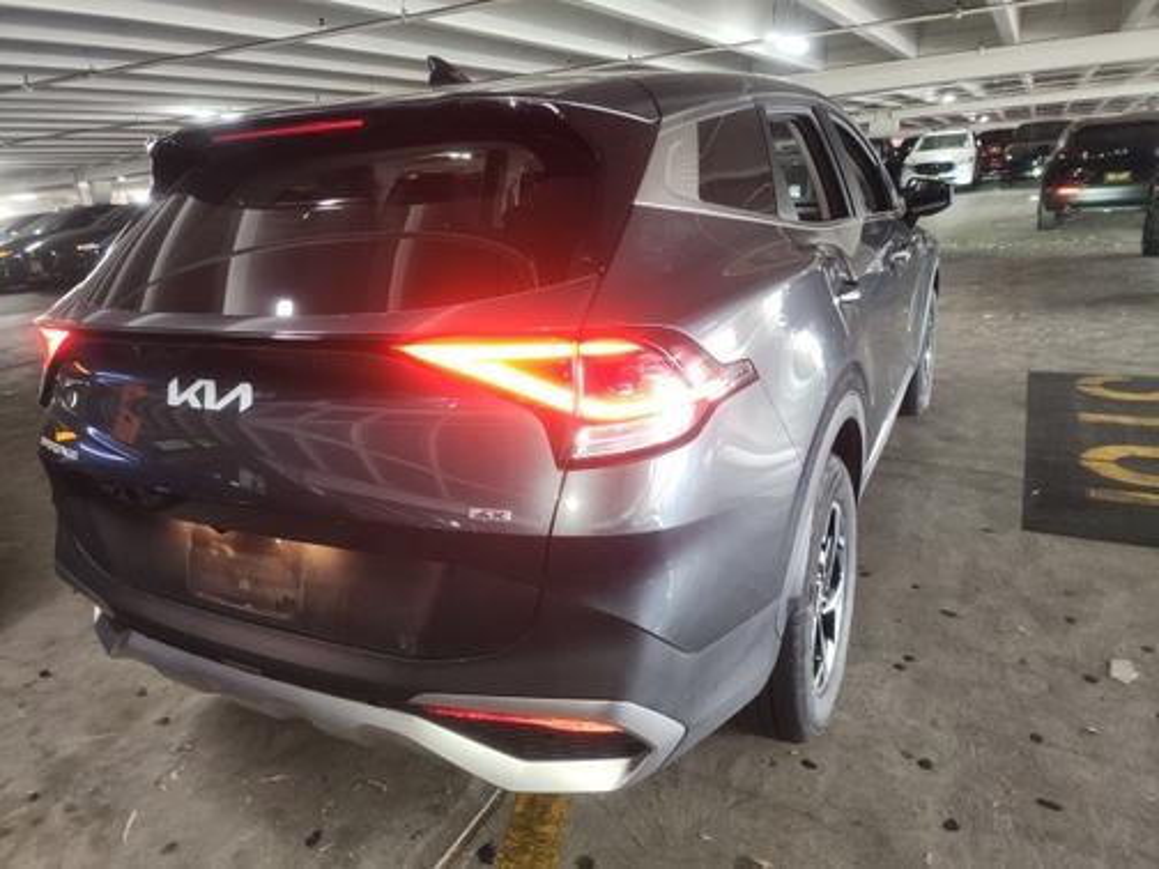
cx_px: 580
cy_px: 434
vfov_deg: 58.9
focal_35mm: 23
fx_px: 770
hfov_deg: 73.9
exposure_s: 1/12
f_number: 1.8
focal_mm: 6.4
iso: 448
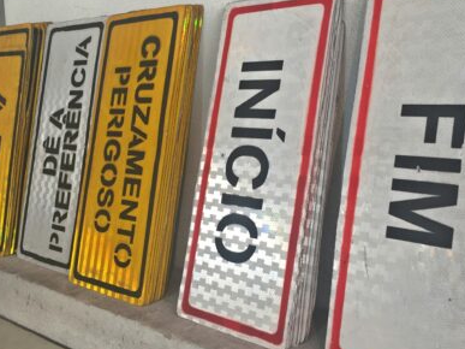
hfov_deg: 47.8
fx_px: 524
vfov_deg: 36.8
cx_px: 205
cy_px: 159
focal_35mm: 39
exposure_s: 1/30
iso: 125
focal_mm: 4.15
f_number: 2.2
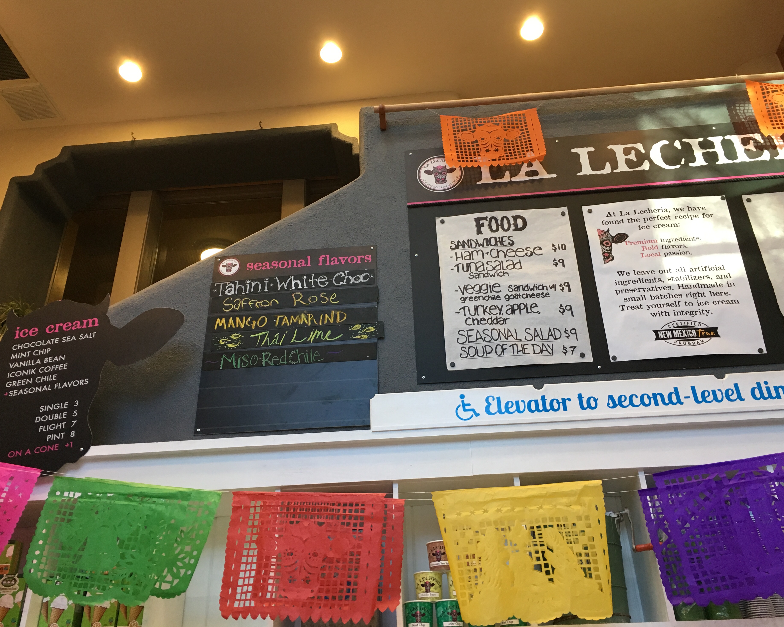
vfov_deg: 47.1
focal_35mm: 31
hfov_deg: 57.2
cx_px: 389
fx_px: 719
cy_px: 317
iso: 80
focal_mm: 4.15
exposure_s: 1/30
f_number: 2.2
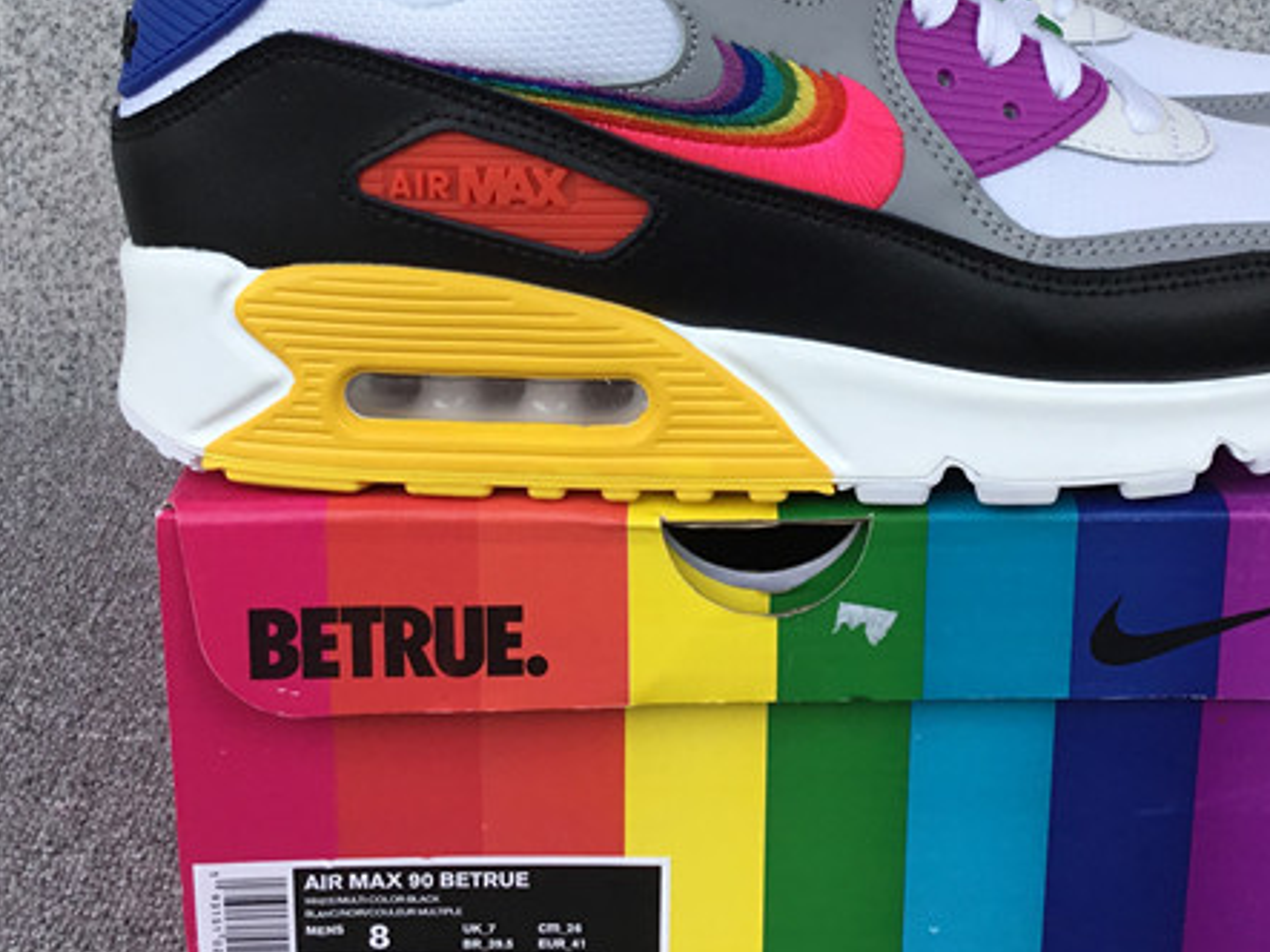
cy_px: 189
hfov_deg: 34.3
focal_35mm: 56
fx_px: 2054
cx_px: 728
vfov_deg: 25.6
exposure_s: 1/395
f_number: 2.4
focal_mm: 3.3
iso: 25
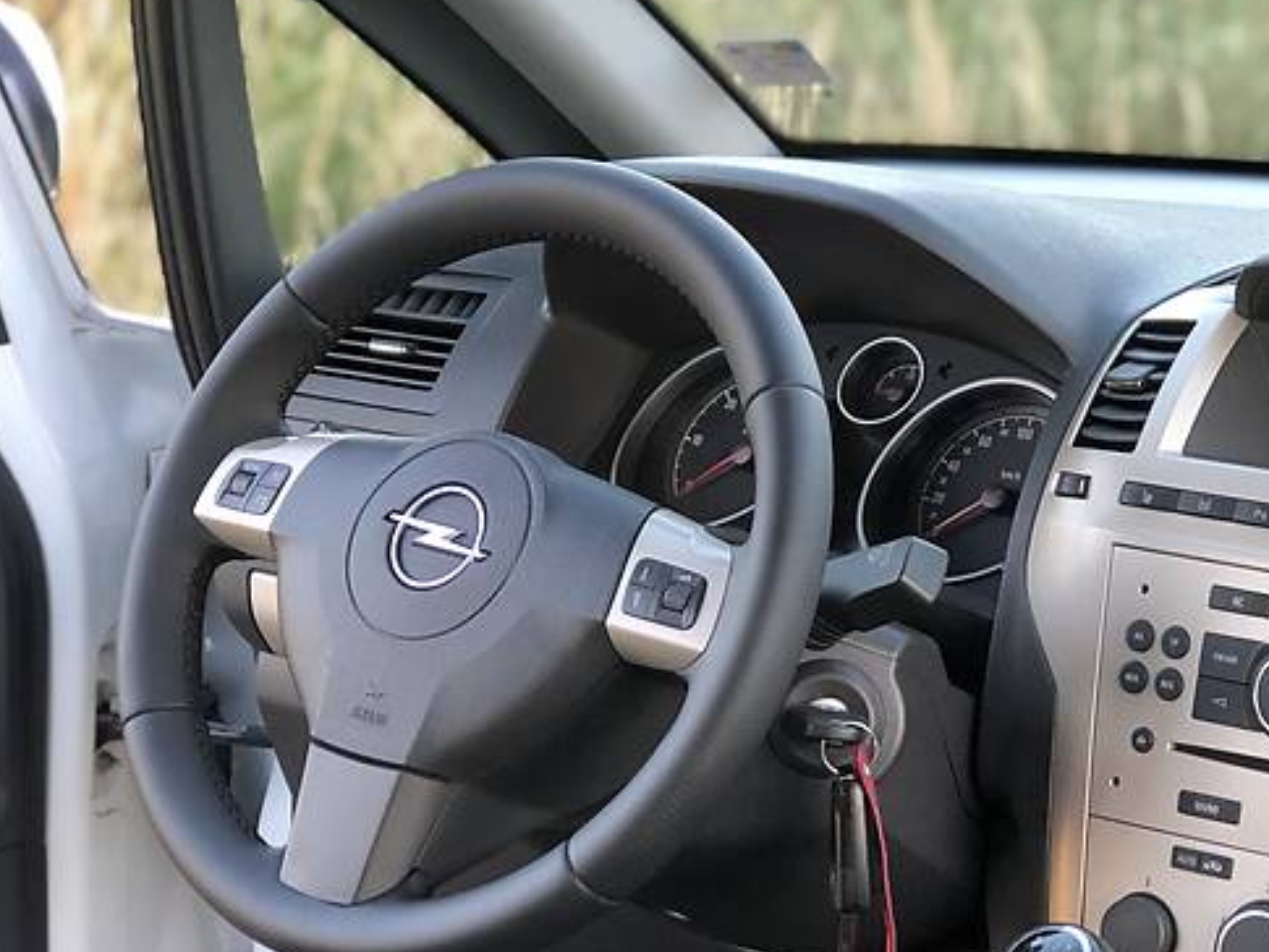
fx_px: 3447
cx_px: 947
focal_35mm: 94
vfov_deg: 15.7
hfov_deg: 20.7
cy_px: 578
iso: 64
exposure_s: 1/30
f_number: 2.8
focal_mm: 6.6
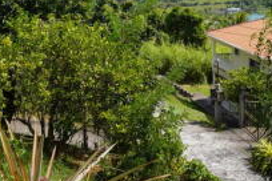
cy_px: 25
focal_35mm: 70
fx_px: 529
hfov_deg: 28.8
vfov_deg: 19.2
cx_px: 148
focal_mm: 20
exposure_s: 1/125
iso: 100
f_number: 9
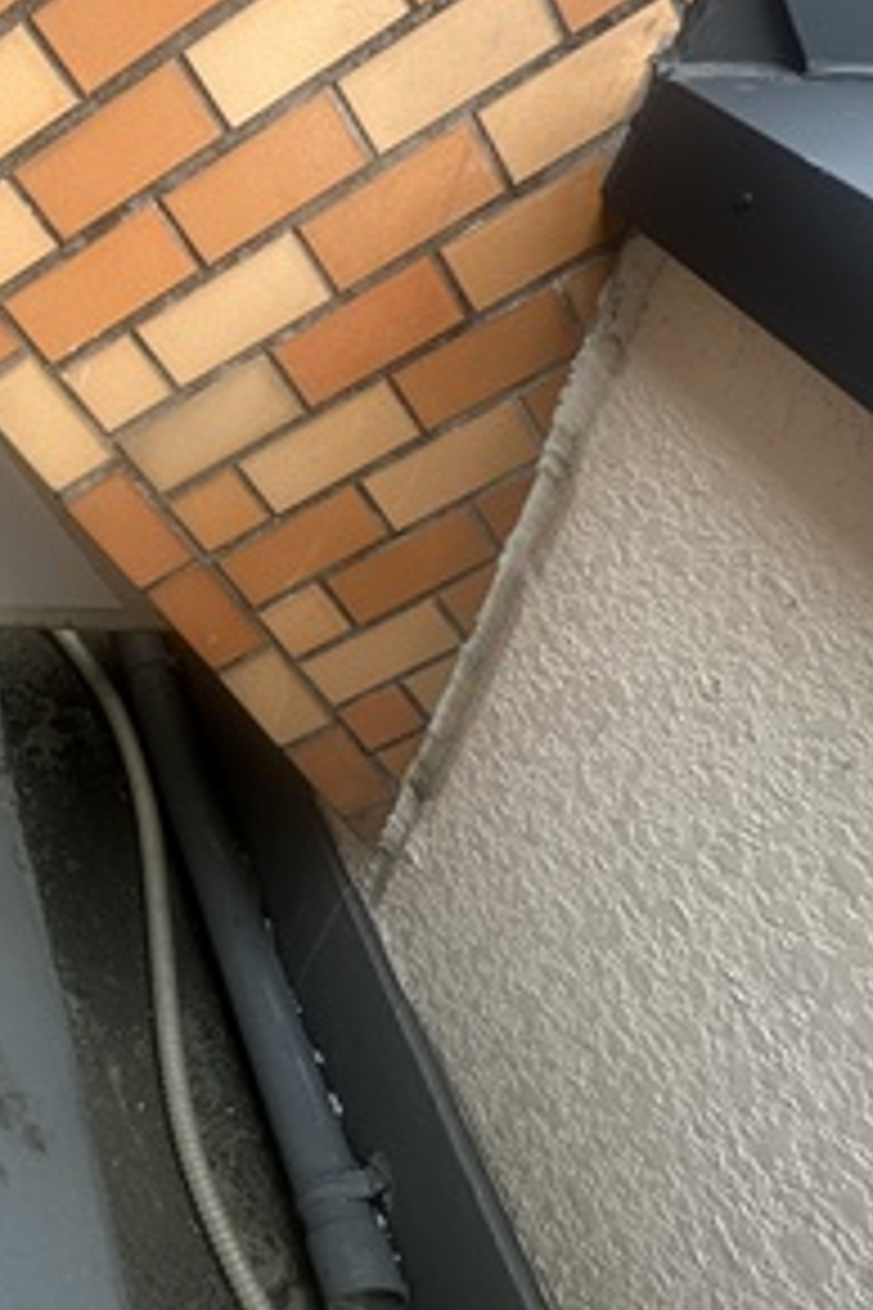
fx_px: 1273
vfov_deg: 53.0
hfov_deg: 30.3
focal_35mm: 35
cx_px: -252
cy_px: 403
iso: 40
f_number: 2.2
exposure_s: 1/99
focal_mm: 2.22
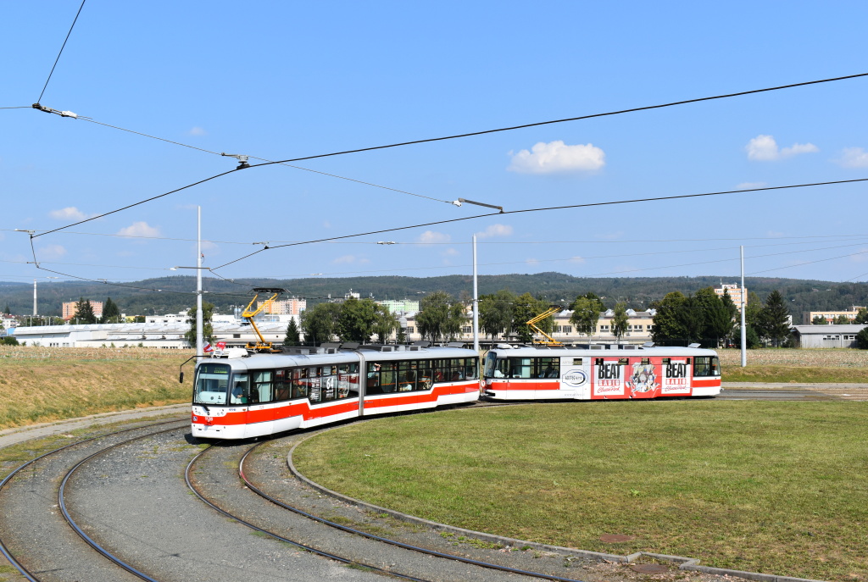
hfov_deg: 51.2
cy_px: 291
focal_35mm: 38
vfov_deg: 35.6
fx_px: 906
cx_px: 434
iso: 200
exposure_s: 1/400
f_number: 10
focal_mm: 25
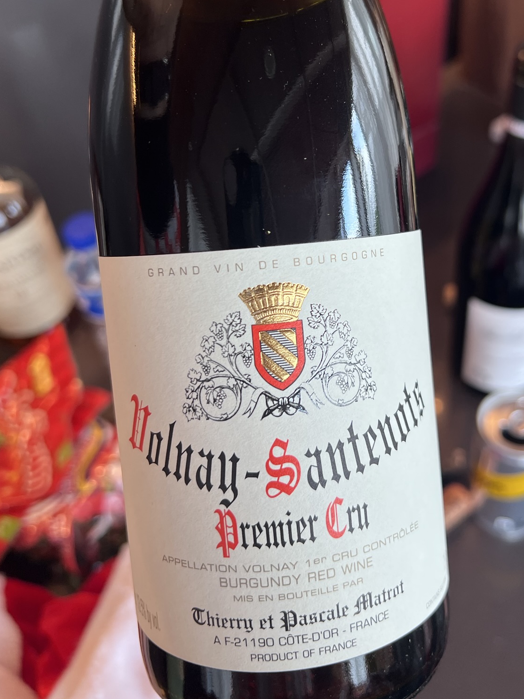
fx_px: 707
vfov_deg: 52.0
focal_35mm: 35
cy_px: 257
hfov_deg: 40.5
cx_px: 321
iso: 50
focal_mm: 5.7
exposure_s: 1/100
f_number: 1.5
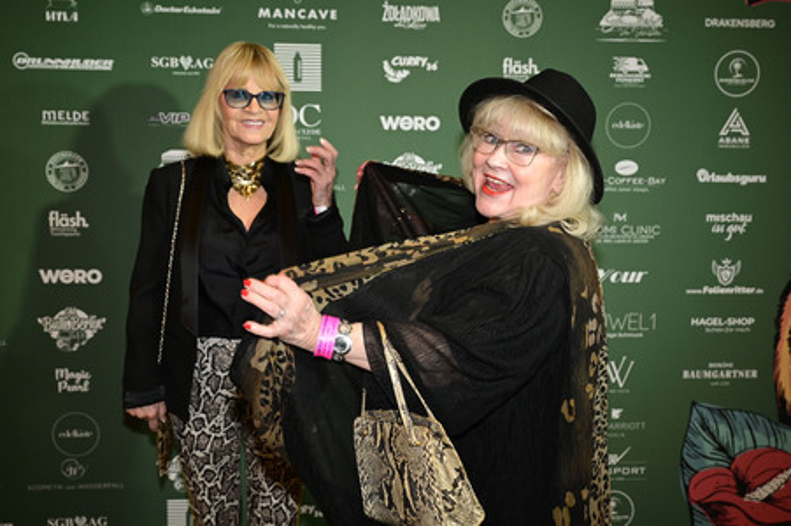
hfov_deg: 49.6
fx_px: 856
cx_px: 396
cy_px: 263
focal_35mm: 39
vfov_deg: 34.2
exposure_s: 1/200
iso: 2500
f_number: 5
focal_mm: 39
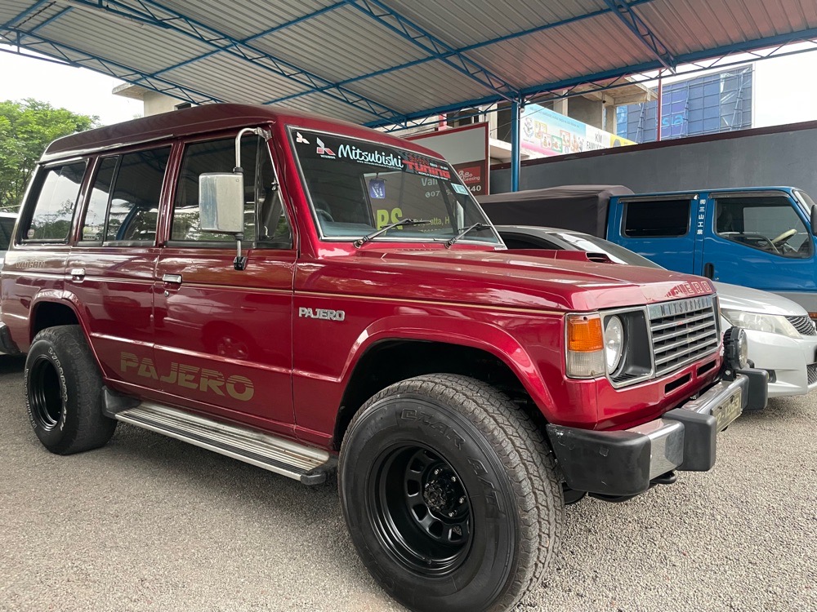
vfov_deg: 53.1
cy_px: 306
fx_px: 614
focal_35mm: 26
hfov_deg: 67.3
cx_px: 408
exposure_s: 1/60
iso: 400
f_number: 1.6
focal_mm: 4.2
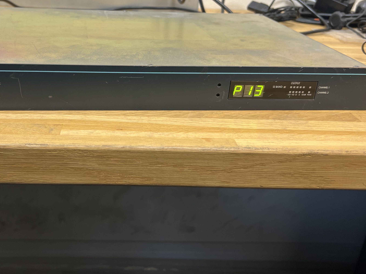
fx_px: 412
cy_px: 109
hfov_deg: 47.4
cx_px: 134
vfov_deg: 36.7
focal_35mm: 39
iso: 100
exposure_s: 1/100
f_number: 1.5
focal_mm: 5.7
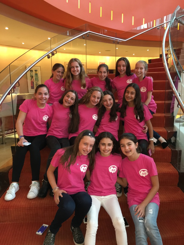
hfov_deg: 48.2
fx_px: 206
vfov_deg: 61.7
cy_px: 122
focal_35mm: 29
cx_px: 92
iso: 200
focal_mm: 4.15
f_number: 2.2
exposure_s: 1/16
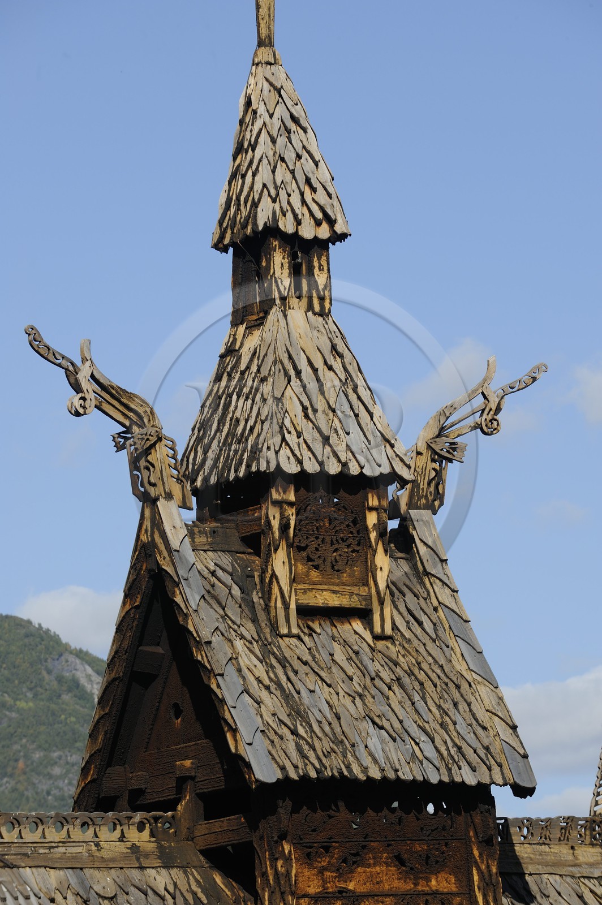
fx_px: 5025
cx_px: 301
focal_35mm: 200
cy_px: 452
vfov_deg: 10.3
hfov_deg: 6.9
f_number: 10
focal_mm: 200
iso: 200
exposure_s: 1/320
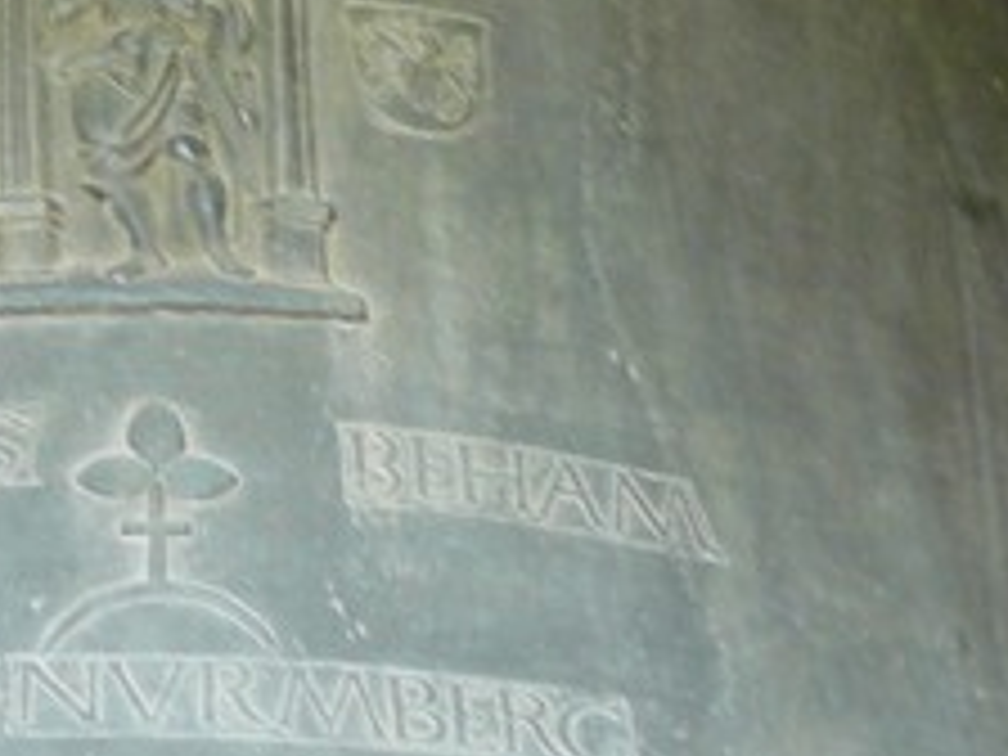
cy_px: 252
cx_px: 0
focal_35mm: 201
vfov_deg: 7.4
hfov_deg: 9.8
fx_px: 5853
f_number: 3.2
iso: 200
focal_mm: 12.7
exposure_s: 1/10
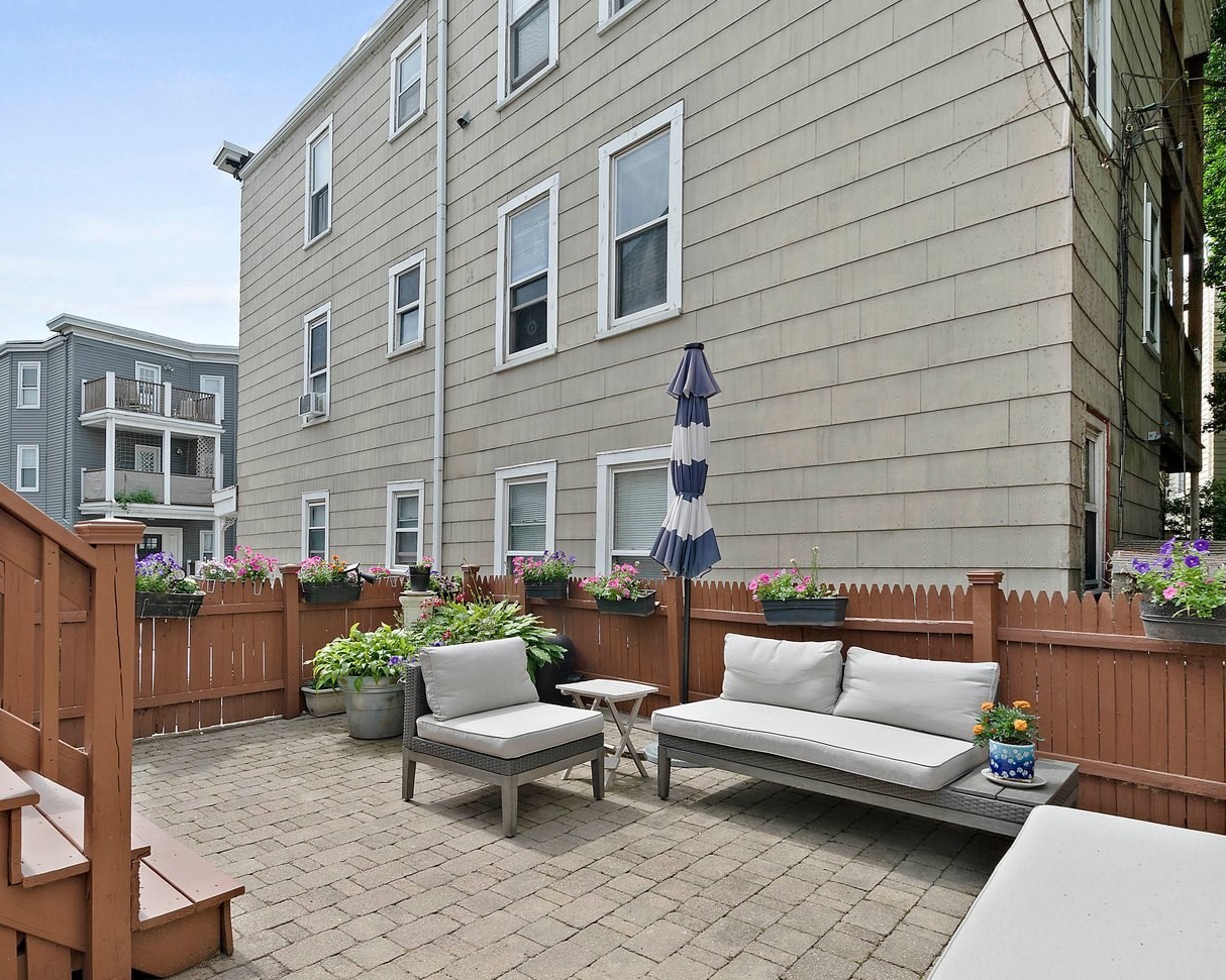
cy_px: 571
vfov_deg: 70.4
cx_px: 554
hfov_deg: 83.1
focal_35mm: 19
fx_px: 689
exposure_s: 1/250
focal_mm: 12
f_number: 8
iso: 320
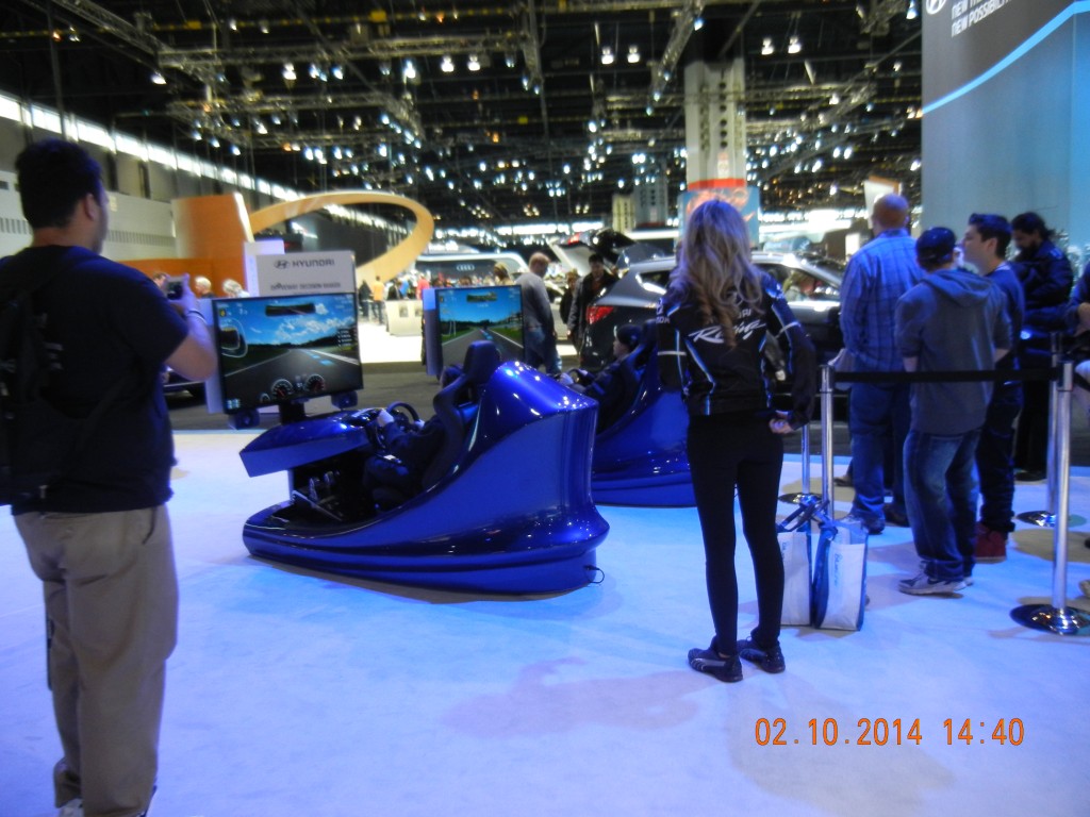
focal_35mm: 30
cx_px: 545
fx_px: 945
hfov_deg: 60.0
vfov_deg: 46.8
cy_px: 408
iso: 400
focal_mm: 5.4
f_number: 3.5
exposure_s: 1/29.7
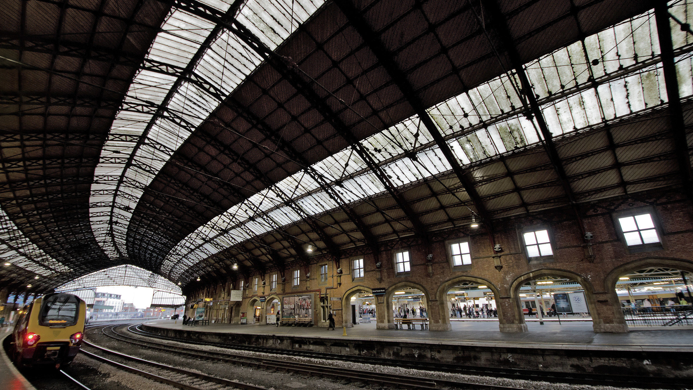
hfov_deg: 99.4
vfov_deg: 67.0
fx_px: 294
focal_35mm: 16
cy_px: 184
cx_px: 341
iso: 500
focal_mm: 10
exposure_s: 1/15
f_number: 5
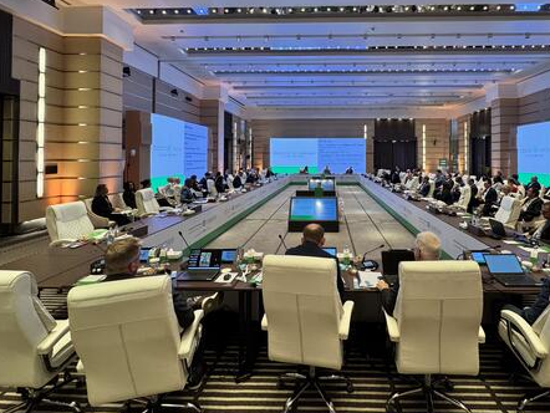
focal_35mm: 19
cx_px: 321
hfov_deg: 83.9
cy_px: 154
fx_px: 302
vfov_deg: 67.7
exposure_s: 1/120
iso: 160
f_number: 2.2
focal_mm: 2.22
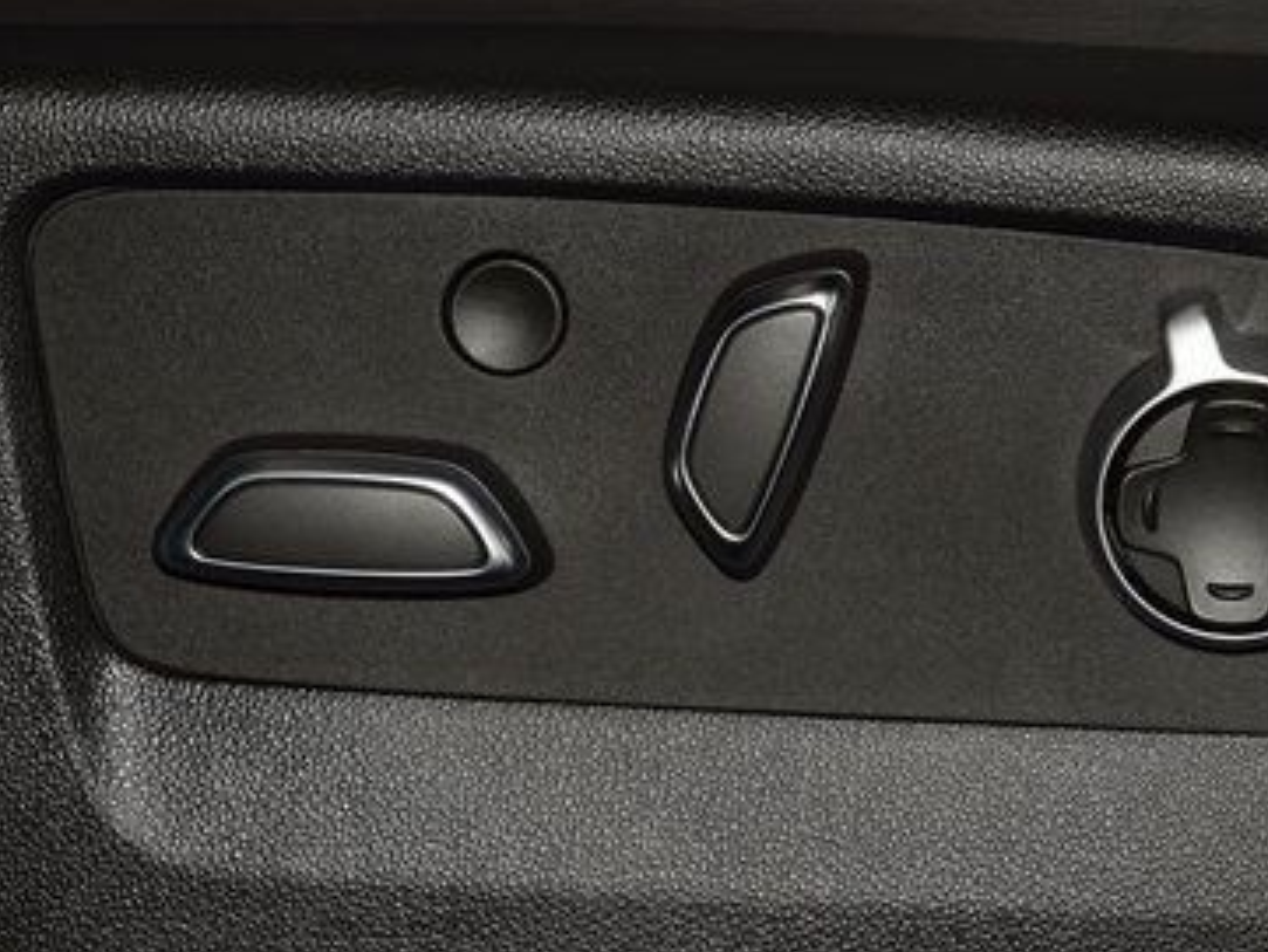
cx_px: 692
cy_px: 451
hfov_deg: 11.0
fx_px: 6559
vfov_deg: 8.3
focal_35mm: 179
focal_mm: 70
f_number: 8
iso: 100
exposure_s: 1/125
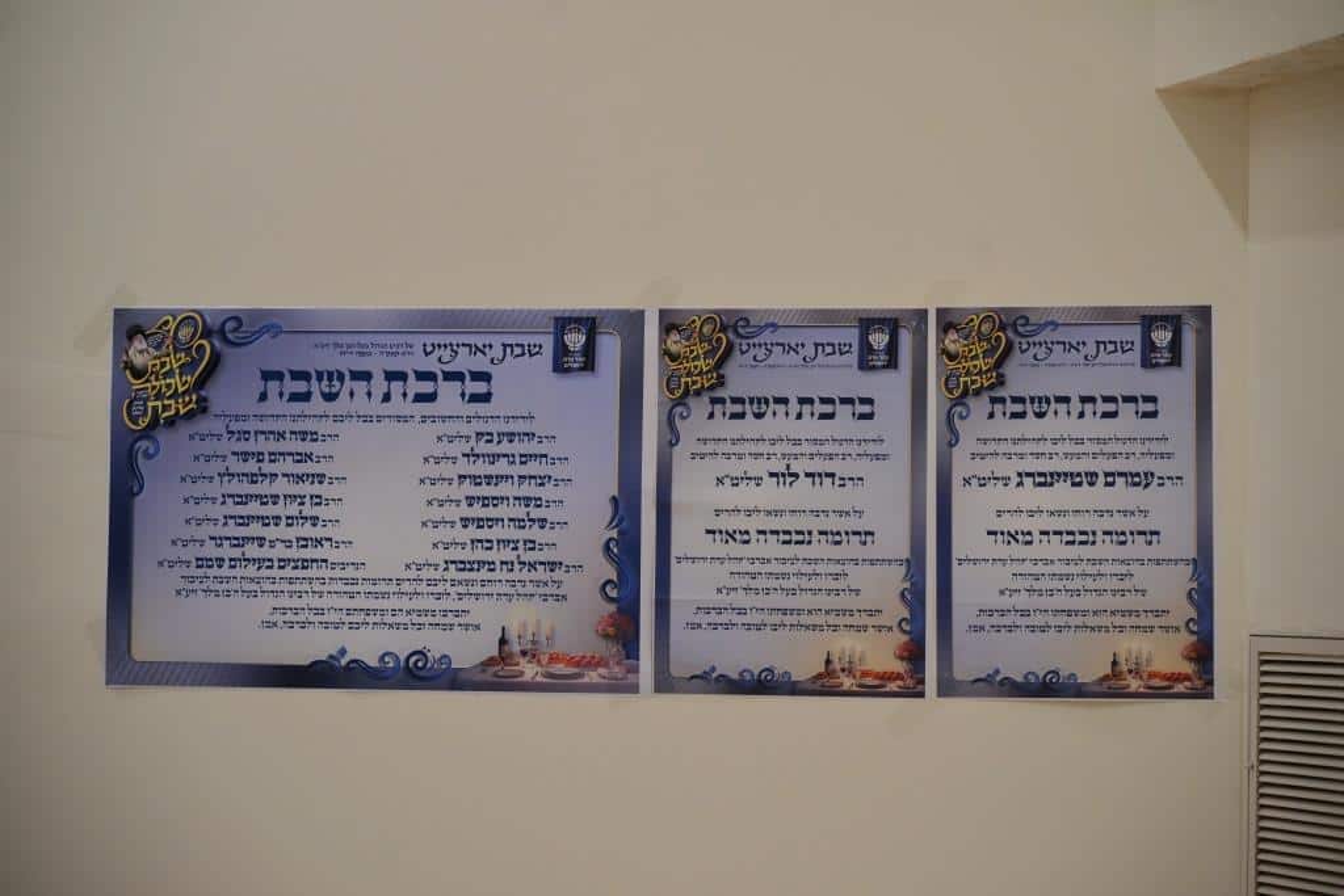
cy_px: 448
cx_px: 672
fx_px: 2800
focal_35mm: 75
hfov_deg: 27.0
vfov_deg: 18.2
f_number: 4
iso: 800
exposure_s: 1/800
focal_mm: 75
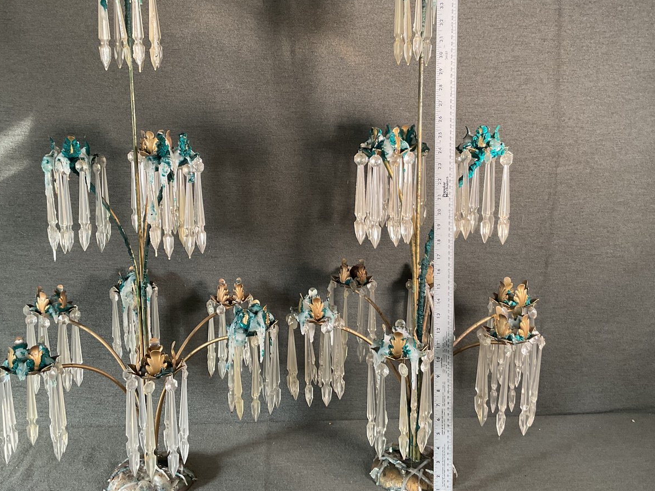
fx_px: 700
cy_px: 220
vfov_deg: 38.6
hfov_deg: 50.1
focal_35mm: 37
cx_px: 297
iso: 100
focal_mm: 3
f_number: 1.8
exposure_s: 1/60
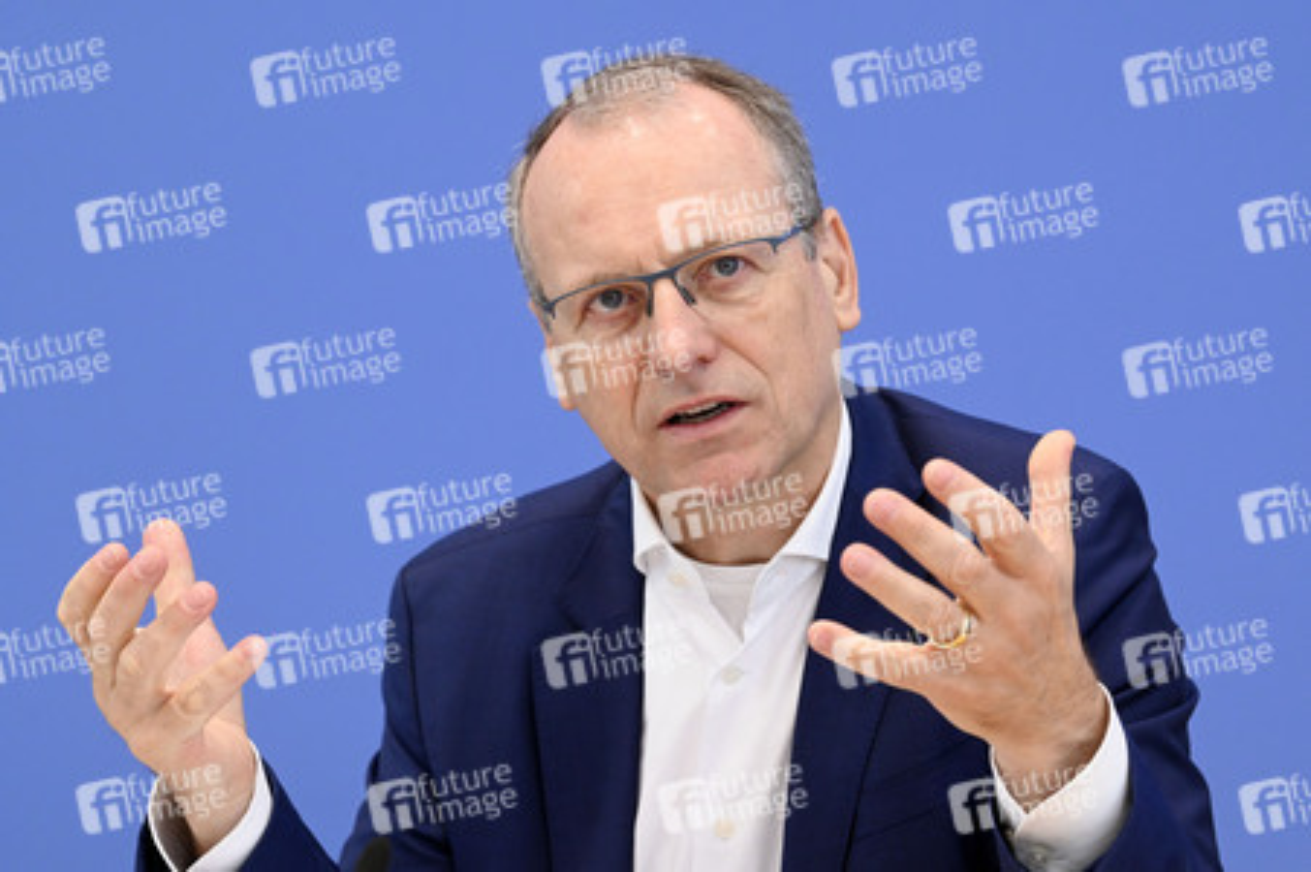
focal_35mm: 120
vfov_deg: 11.4
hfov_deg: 17.1
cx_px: 656
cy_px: 436
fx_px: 4367
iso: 4000
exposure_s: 1/500
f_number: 6.3
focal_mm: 120
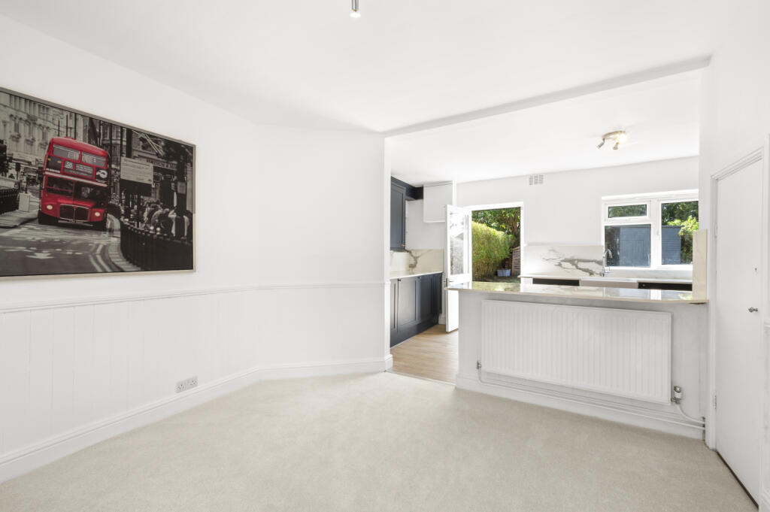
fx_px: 299
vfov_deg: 81.1
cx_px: 385
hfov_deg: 104.3
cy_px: 256
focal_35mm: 14
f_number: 16
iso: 200
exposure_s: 1/4
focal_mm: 14
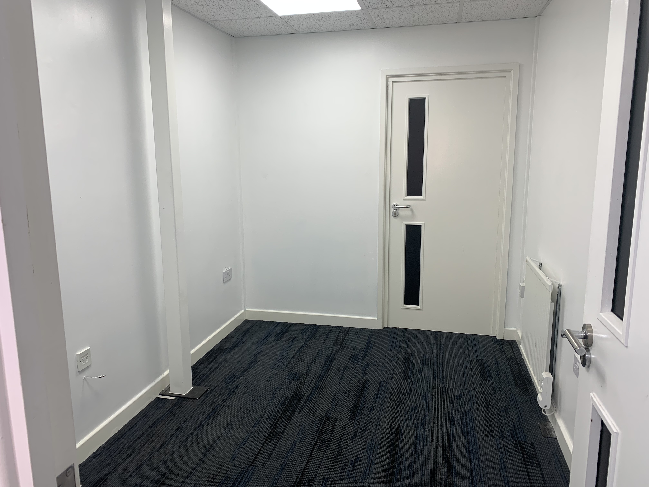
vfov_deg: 53.1
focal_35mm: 26
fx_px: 487
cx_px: 324
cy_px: 244
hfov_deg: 67.3
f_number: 1.8
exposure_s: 1/100
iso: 32
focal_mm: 4.25
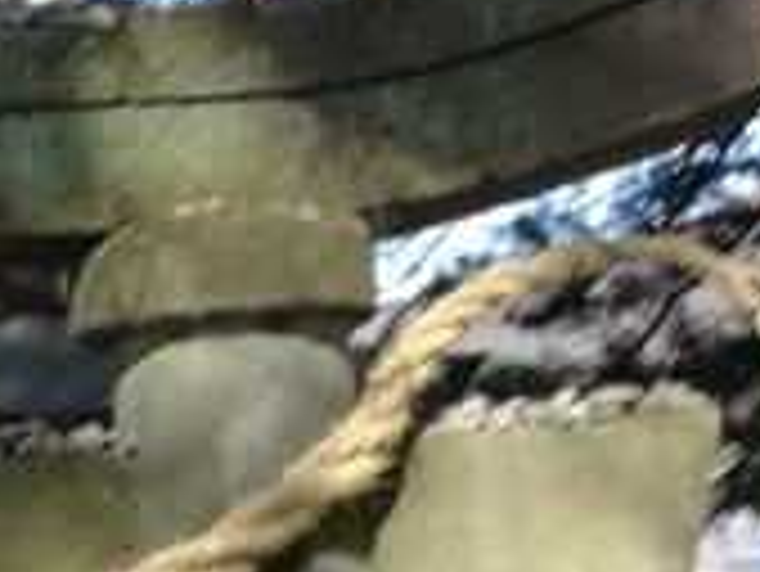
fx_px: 2812
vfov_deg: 11.3
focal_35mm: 128
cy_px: 779
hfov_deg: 12.5
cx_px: -976
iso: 50
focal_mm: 4.5
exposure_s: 1/162
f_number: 2.2
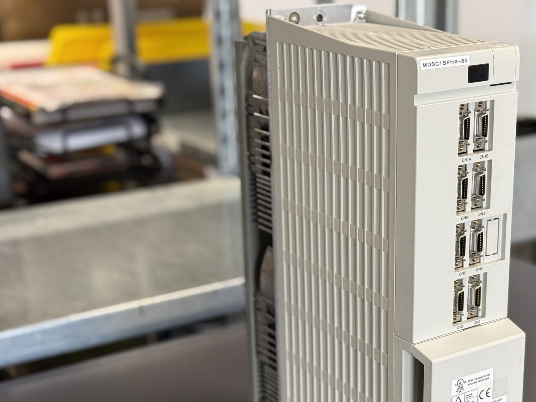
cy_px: 271
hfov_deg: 28.0
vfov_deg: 21.2
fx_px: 1068
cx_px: 353
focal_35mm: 69
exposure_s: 1/50
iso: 125
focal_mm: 6.76
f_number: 1.78
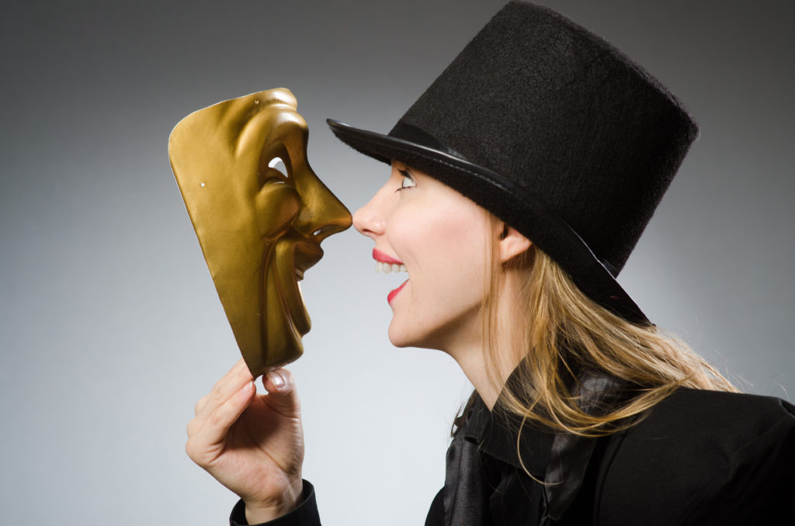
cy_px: 263
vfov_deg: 10.7
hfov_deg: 16.1
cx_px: 398
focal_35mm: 128
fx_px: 2809
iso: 100
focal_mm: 85
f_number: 7.1
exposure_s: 1/200
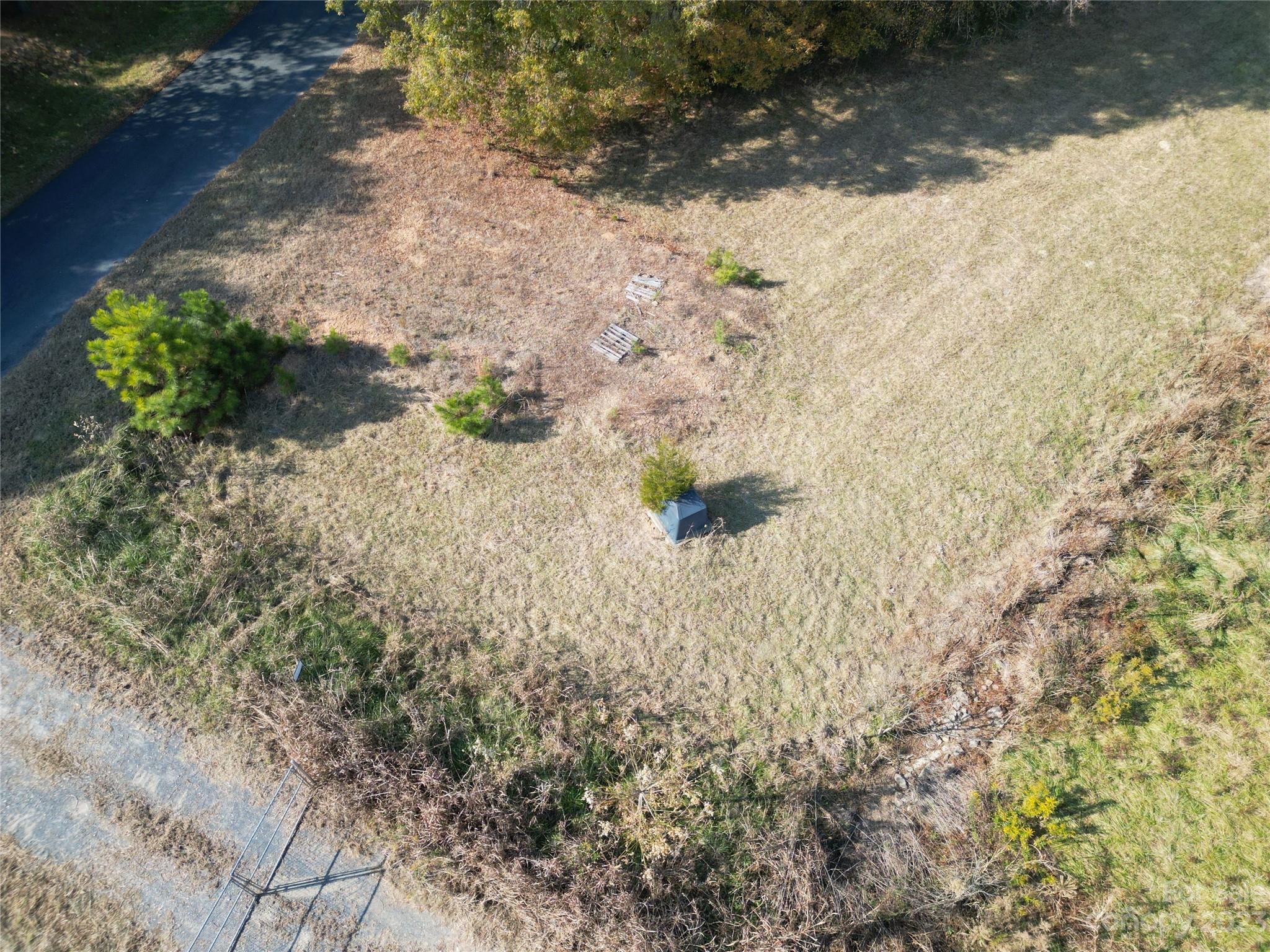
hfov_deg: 71.6
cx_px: 635
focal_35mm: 24
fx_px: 881
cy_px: 476
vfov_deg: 56.8
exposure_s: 1/1250
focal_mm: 6.72
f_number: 1.7
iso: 110
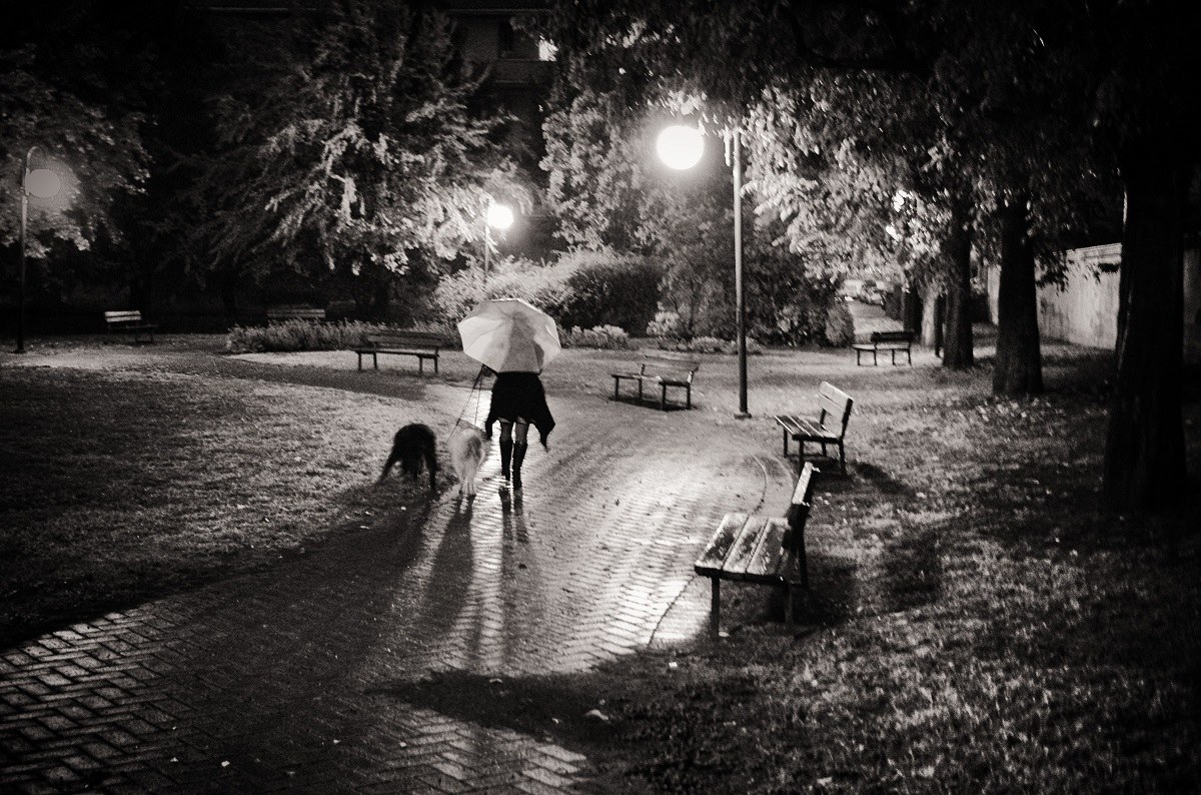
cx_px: 600
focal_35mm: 49
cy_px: 398
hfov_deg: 40.4
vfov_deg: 27.4
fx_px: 1631
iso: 3200
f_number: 4
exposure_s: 1/6
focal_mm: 32.5
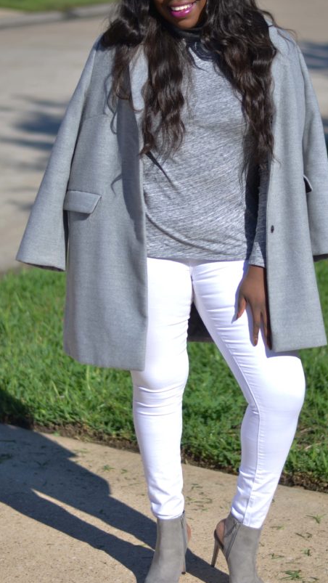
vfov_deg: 21.4
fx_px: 1545
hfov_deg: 12.1
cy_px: 286
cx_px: 176
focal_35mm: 100
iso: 100
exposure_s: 1/4000
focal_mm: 50
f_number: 1.8
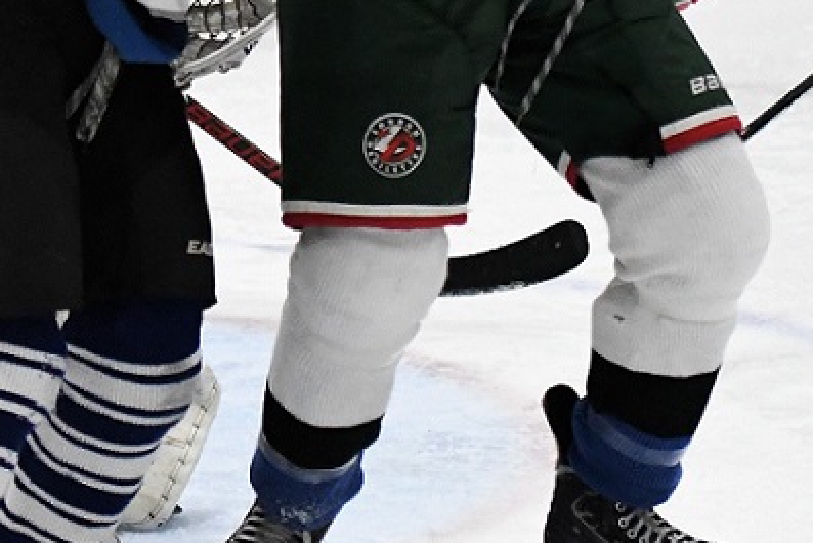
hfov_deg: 7.4
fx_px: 6280
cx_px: 175
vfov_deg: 4.9
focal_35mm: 278
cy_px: 85
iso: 5000
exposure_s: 1/1000
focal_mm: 70
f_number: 2.8
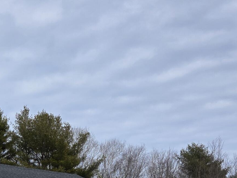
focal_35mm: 79
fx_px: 541
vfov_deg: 16.4
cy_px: 293
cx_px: -134
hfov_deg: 20.5
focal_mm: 6.3
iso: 80
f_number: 1.7
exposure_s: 1/2417
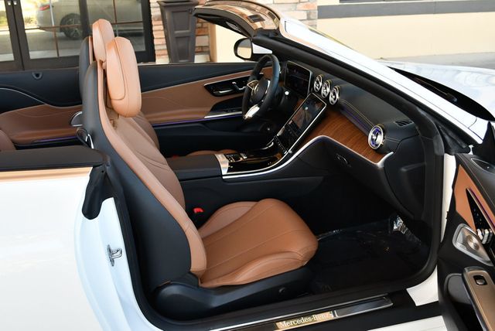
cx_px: 248
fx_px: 495
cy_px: 166
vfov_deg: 36.9
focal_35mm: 36
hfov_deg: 53.1
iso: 400
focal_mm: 18
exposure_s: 1/250
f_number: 4
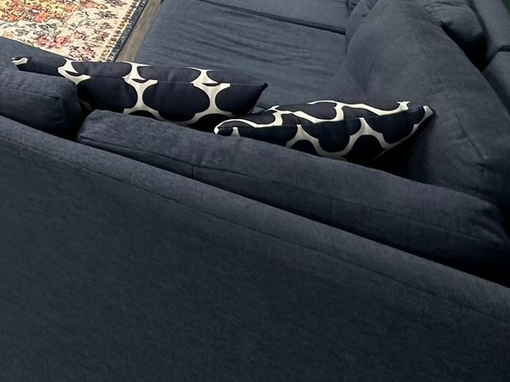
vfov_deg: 26.8
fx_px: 633
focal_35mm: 43
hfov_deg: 35.6
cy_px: -147
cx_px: -85
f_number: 2.2
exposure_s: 1/60
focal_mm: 2.22
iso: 200
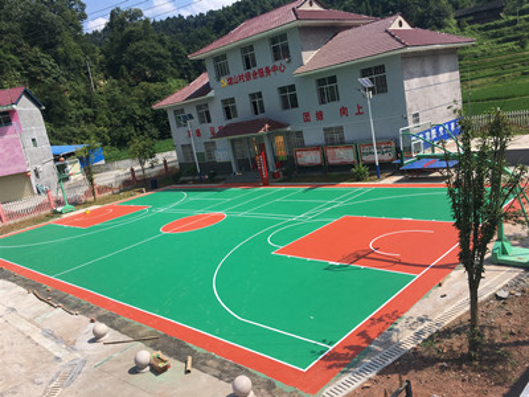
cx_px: 264
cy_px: 198
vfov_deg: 48.2
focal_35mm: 29
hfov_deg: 61.7
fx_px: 443
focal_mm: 4.15
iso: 25
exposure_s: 1/1789
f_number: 2.2
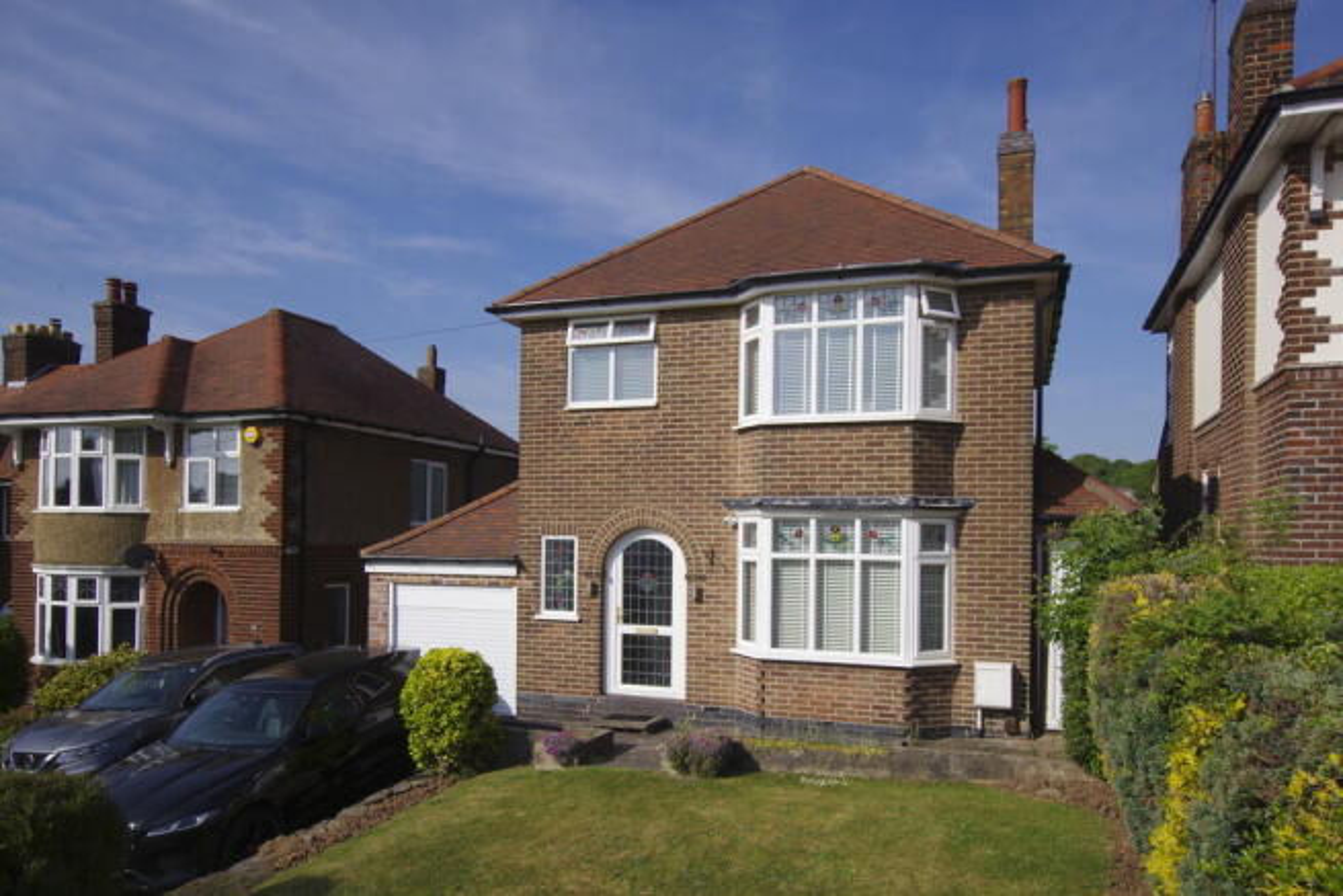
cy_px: 448
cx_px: 672
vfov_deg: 53.2
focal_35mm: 24
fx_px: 895
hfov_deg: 73.7
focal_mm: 16
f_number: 13
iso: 200
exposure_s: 1/160
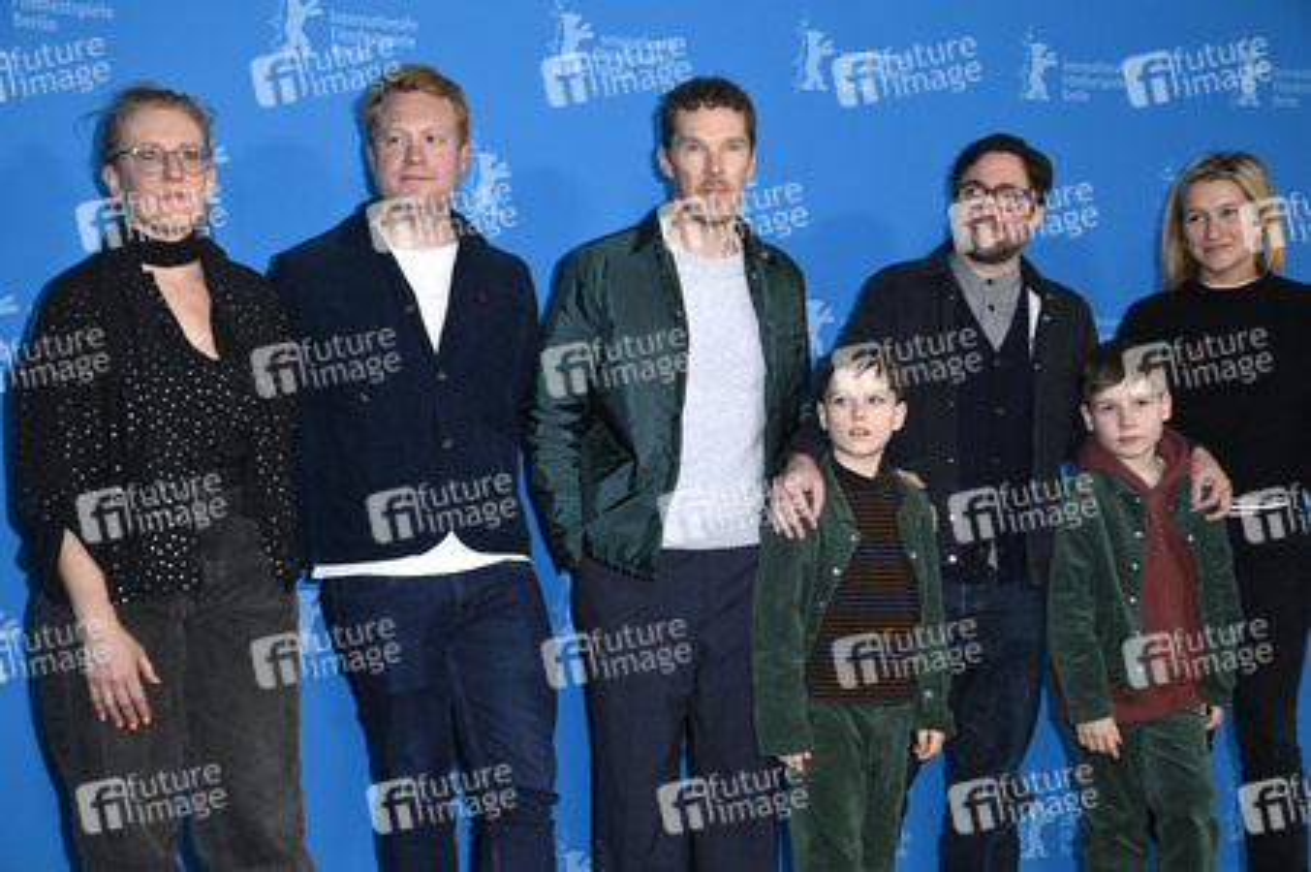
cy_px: 436
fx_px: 2111
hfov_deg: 34.5
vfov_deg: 23.3
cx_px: 656
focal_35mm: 58
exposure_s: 1/200
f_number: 5.6
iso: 800
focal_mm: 58
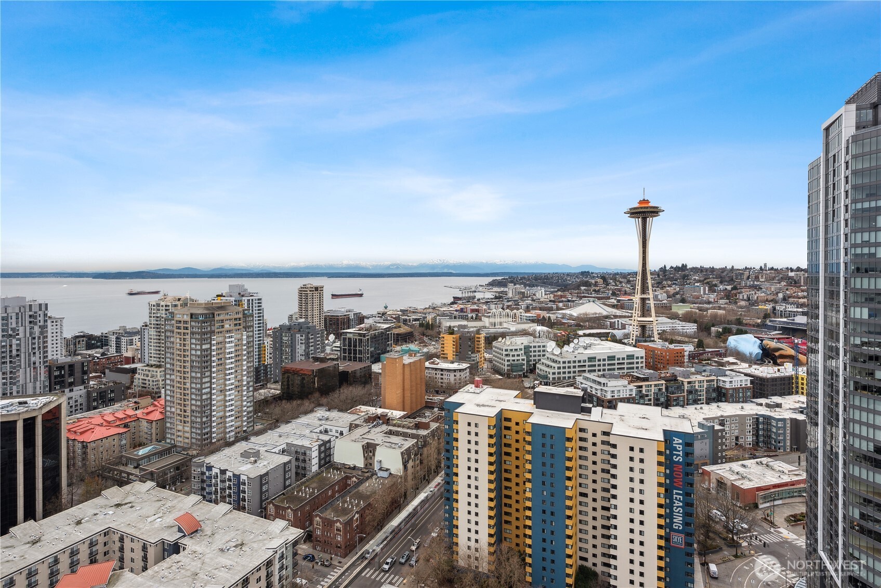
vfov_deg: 67.4
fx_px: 441
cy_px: 294
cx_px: 440
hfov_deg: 90.0
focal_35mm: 18
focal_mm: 18
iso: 200
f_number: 8
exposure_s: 1/400
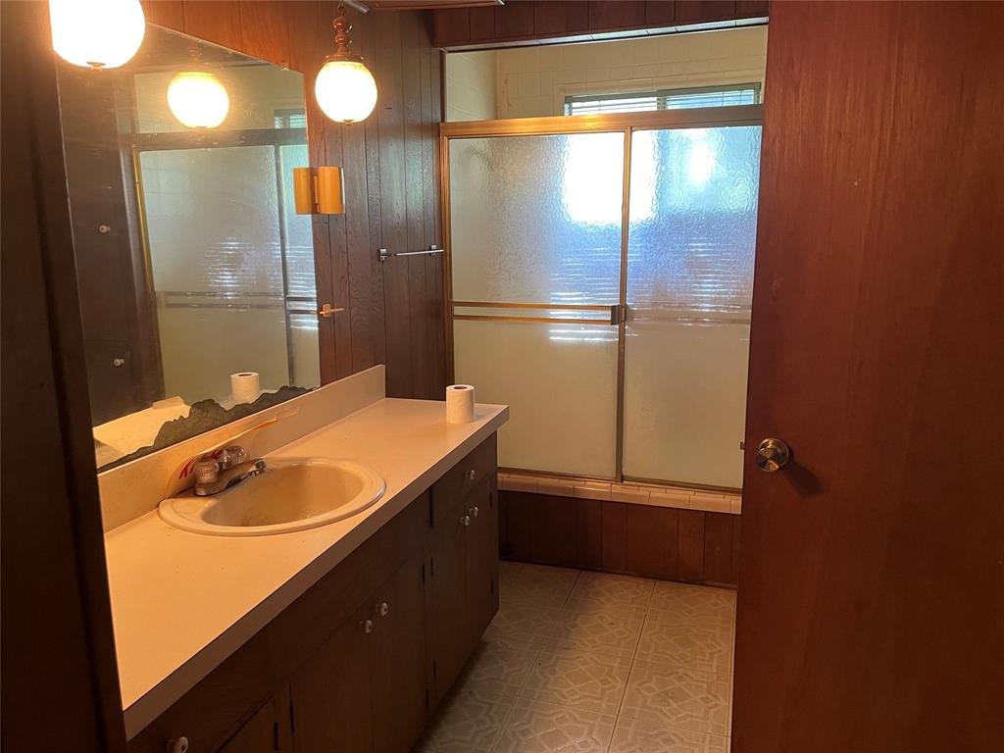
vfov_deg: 53.1
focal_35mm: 26
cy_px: 376
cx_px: 502
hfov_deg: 67.3
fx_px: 754
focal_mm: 5.1
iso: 500
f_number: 1.6
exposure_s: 1/60
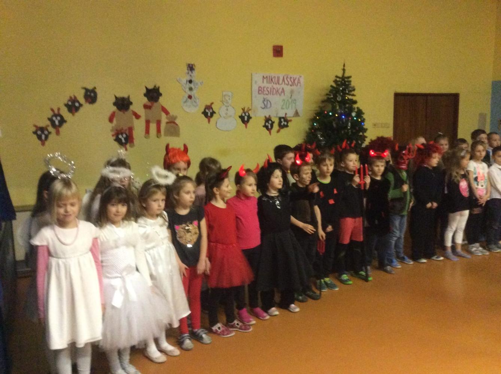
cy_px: 187
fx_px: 462
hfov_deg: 56.9
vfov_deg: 44.0
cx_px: 250
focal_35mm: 32
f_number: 2.4
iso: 400
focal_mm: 3.3
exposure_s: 1/17
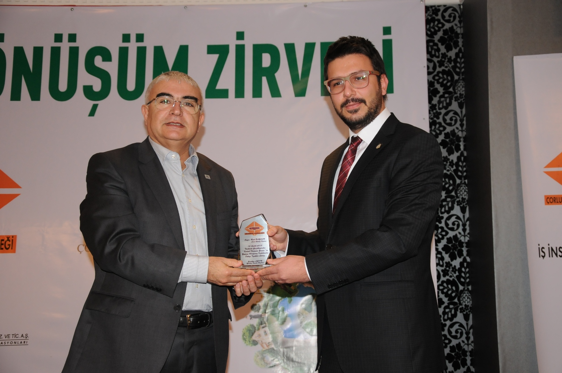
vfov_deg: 26.4
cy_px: 186
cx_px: 281
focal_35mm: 51
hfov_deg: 38.9
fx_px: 795
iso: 800
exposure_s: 1/60
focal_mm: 34
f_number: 5
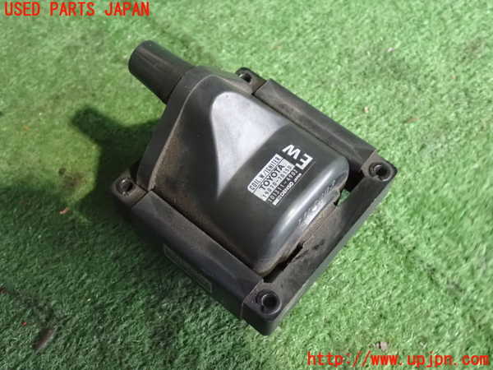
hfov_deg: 45.8
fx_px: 584
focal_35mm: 41
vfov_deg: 35.1
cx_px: 246
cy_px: 185
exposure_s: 1/40
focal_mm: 7.31
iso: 1600
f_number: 2.8
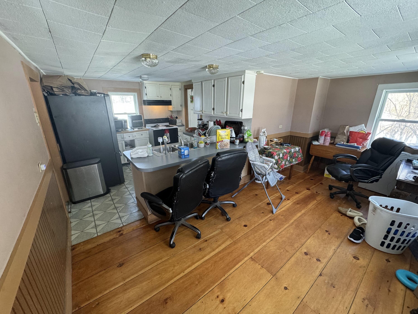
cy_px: 157
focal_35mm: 14
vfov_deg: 85.7
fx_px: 169
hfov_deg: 102.1
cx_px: 209
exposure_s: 1/60
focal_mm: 2.22
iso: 250
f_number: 2.2
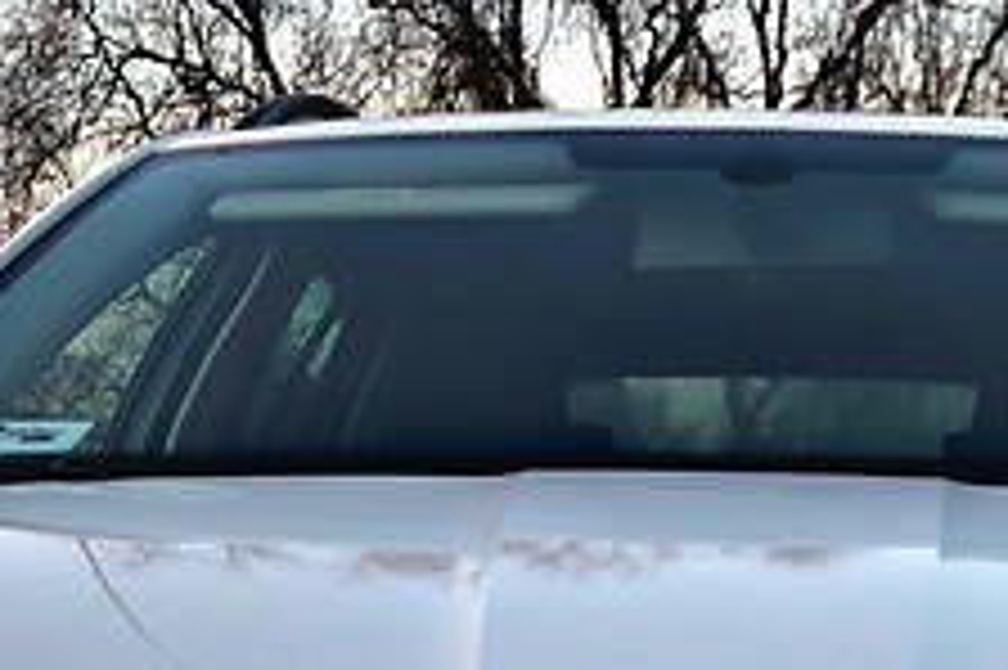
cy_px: 1129
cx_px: 720
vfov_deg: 12.3
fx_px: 2910
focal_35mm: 104
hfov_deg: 19.6
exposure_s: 1/100
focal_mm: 4
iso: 25
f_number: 1.8
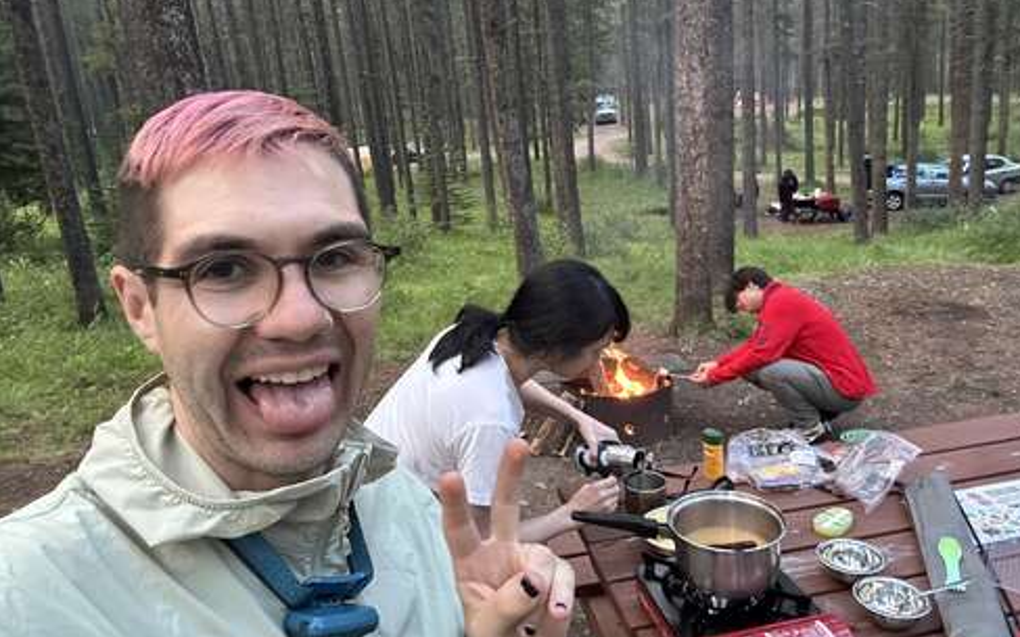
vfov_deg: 49.2
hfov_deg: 72.5
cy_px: 279
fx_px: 695
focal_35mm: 25
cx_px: 518
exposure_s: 1/39
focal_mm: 2.69
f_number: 1.9
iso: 400
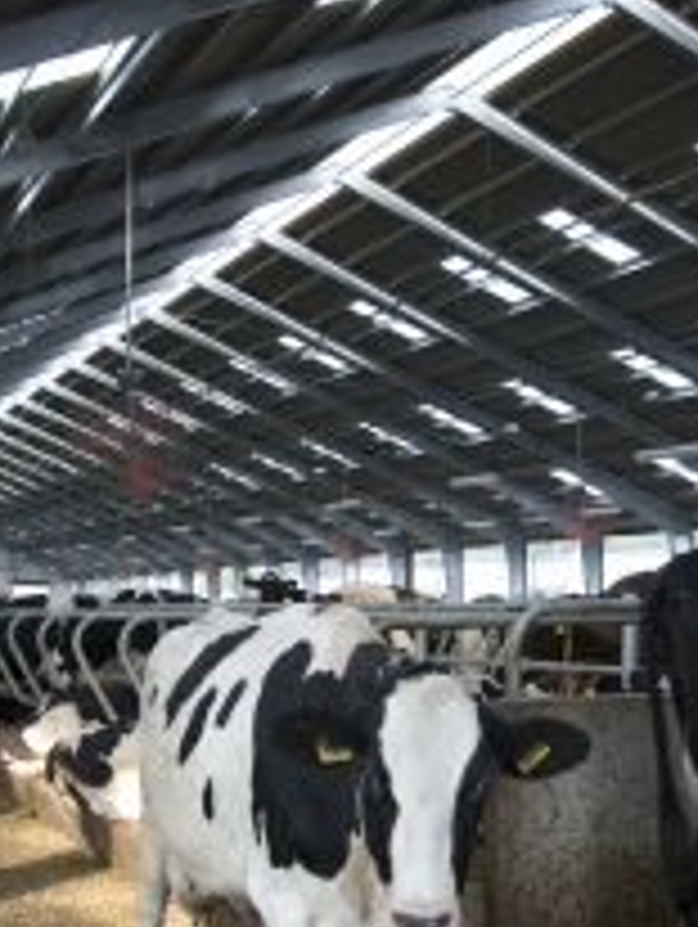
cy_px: 565
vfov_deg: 34.2
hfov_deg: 26.1
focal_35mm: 56
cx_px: 306
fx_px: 1502
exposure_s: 1/60
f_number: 4
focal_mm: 16
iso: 200
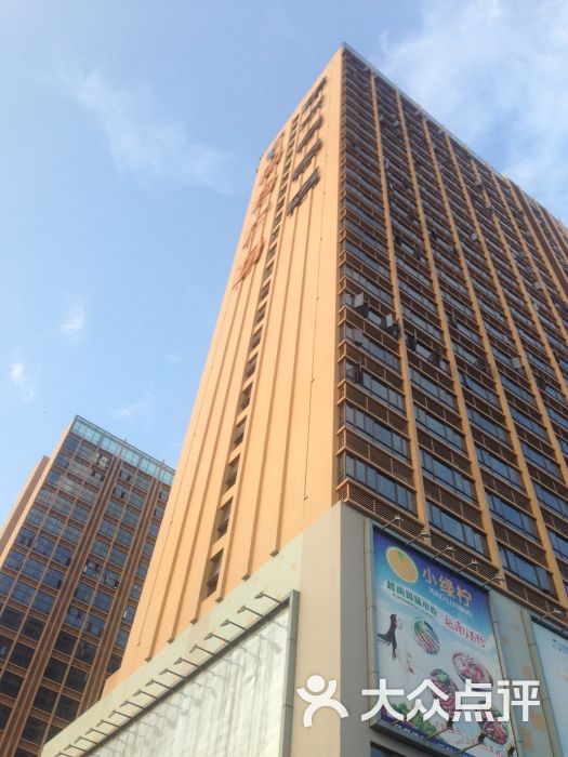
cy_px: 378
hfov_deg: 42.9
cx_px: 284
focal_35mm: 33
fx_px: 722
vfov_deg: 55.4
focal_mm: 4.12
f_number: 2.4
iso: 50
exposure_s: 1/175
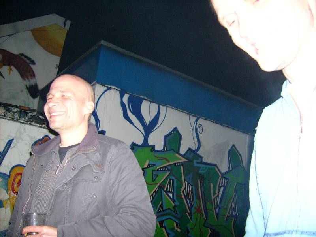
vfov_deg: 40.7
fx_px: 320
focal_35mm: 35
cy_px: 118
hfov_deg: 52.6
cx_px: 158
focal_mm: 5.95
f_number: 2.8
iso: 100
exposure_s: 1/60
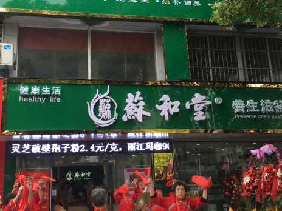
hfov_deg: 41.9
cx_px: 116
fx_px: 367
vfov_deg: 32.1
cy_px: 85
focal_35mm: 45
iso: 25
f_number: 2.2
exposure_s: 1/100
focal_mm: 4.15
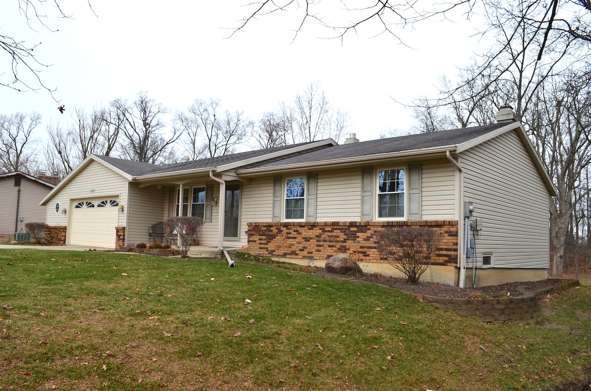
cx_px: 296
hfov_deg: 67.5
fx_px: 442
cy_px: 196
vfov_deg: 47.7
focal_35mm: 27
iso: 200
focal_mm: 18
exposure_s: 1/100
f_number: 11
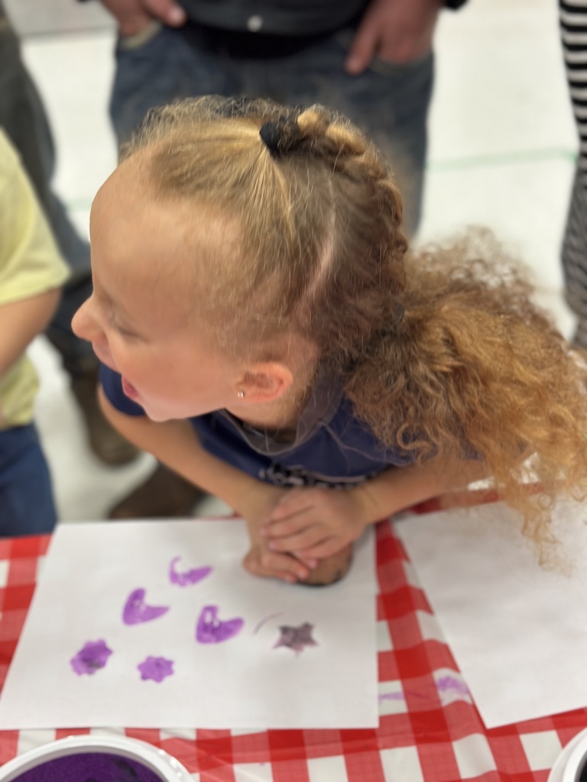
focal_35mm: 48
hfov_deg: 30.3
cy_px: 391
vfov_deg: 39.7
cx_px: 294
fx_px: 1085
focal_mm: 6.86
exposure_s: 1/120
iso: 200
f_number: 1.78
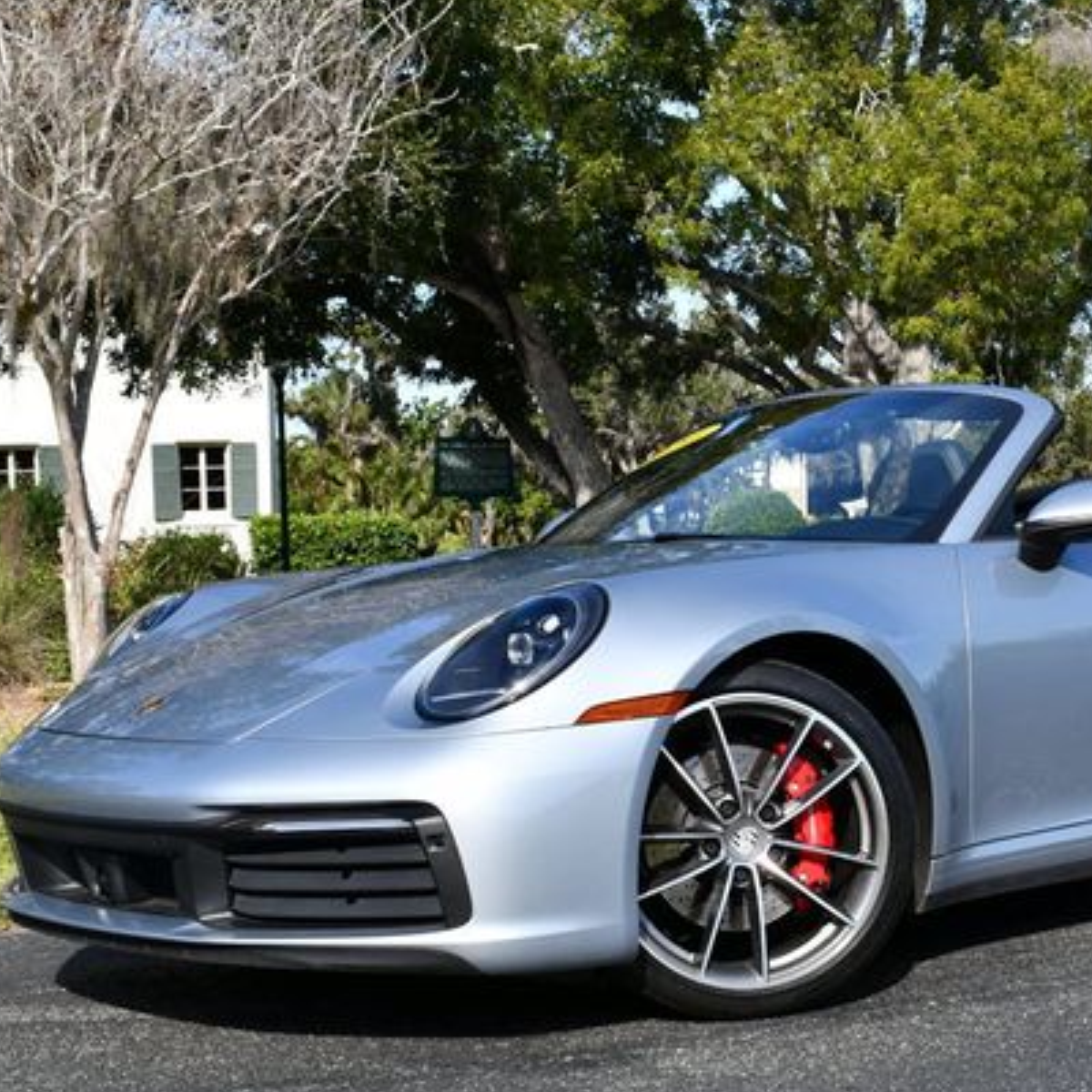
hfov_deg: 25.1
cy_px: 551
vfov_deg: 25.4
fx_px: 2427
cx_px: 786
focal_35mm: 68
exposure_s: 1/250
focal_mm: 25
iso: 125
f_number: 8
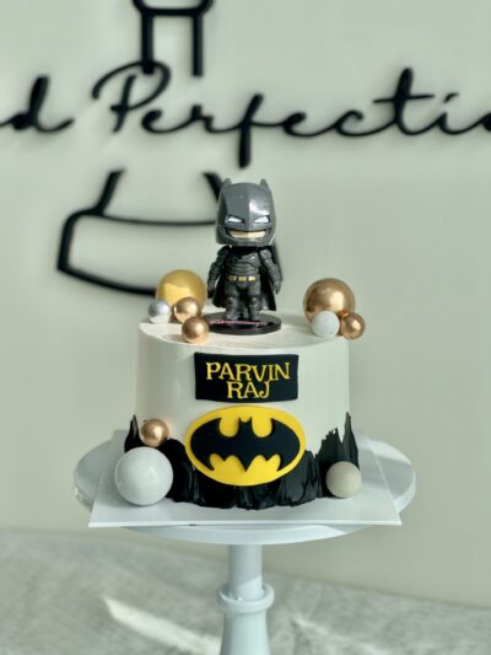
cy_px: 328
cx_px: 246
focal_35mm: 64
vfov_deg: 30.3
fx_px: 1210
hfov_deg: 22.9
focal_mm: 7.5
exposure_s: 1/419
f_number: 2.2
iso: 32
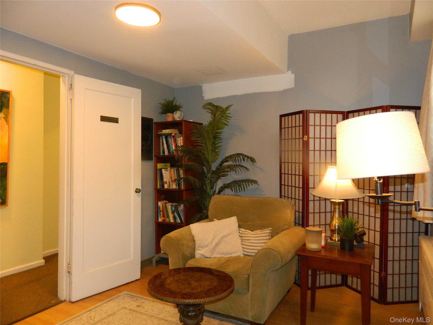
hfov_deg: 69.4
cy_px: 162
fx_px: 313
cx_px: 216
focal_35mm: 25
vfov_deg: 54.9
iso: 200
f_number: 3.1
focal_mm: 4.5
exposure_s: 1/30
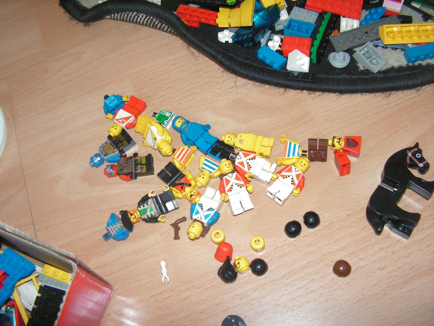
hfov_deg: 51.4
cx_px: 217
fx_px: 451
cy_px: 163
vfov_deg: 39.7
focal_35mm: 36
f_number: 3.2
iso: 160
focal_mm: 6
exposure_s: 1/40
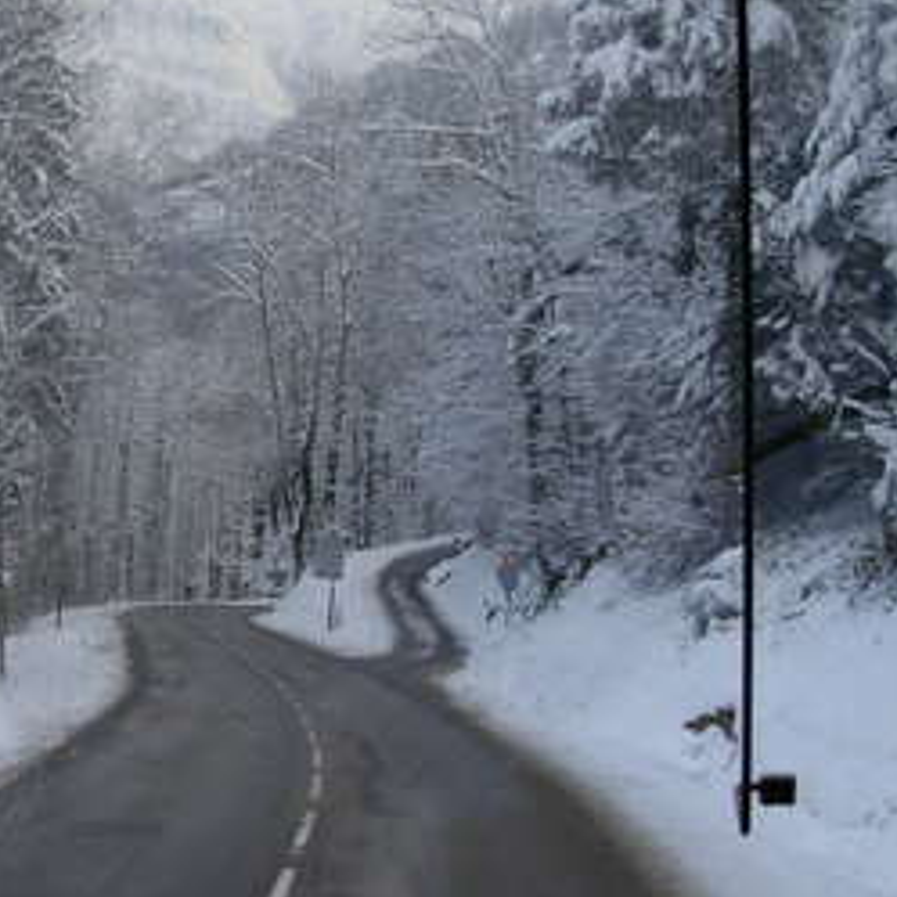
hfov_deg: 20.7
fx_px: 2375
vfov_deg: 21.4
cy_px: 533
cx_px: 4
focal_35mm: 81
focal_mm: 6.3
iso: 79
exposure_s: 1/443
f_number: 2.9
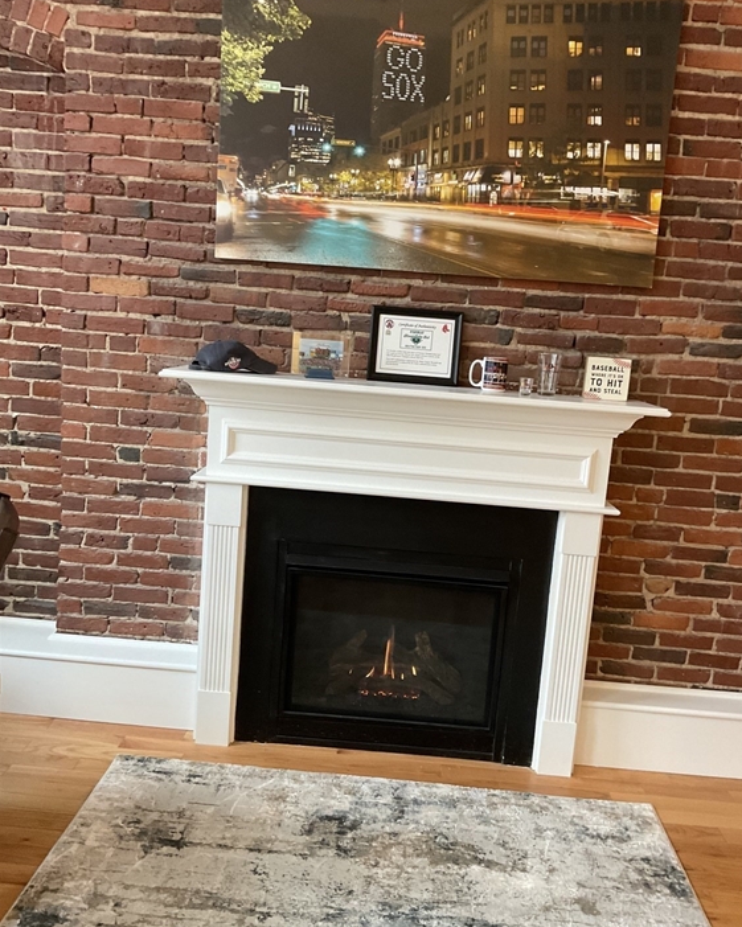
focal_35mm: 31
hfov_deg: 47.1
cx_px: 380
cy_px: 467
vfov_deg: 57.2
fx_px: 851
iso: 200
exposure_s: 1/60
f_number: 1.8
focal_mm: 3
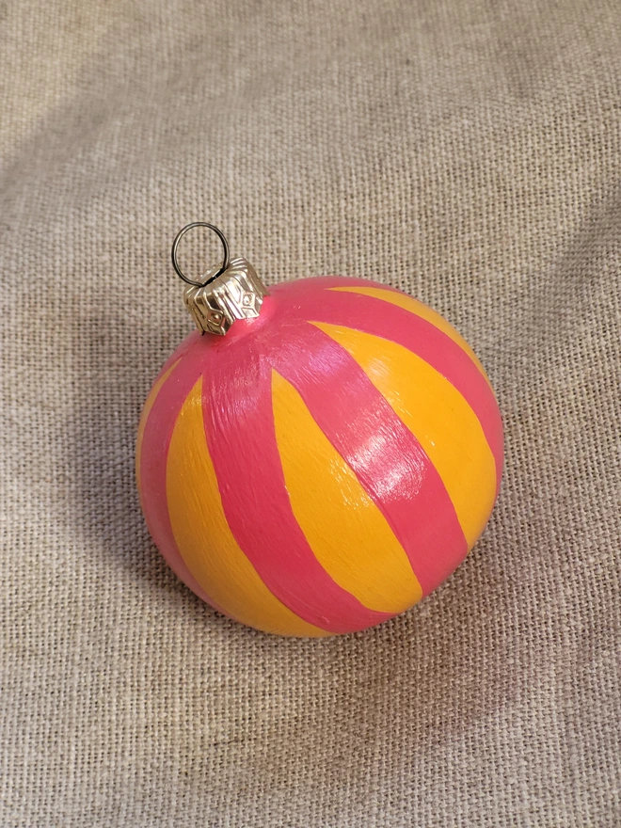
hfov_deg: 19.4
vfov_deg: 25.7
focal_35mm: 76
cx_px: 310
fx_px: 1818
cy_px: 414
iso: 80
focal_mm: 7.12
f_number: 2.4
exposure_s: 1/50
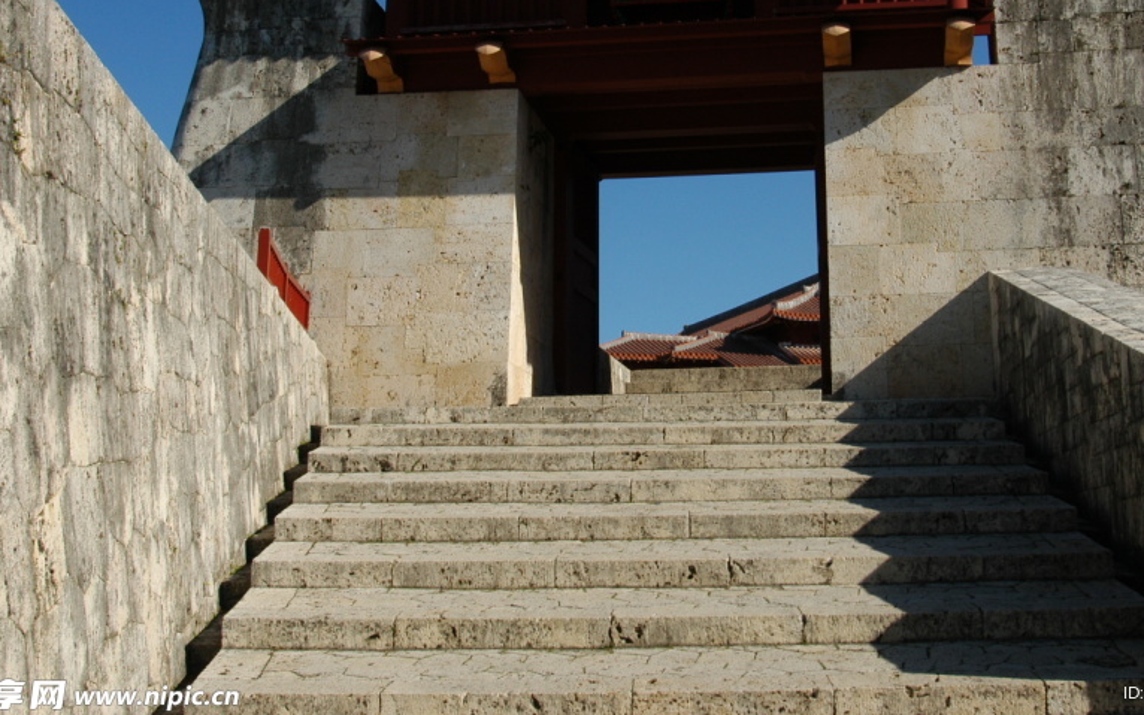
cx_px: 688
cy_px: 214
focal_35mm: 49
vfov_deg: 26.1
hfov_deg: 40.9
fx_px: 1528
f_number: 10
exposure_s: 1/400
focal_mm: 24
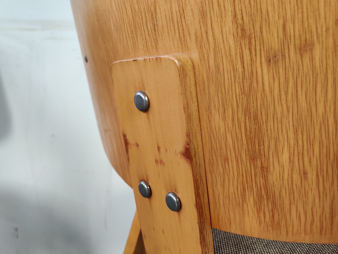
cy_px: 127
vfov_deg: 51.4
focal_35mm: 27
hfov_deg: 65.3
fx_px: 264
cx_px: 169
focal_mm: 4.75
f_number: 1.65
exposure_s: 1/100
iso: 200
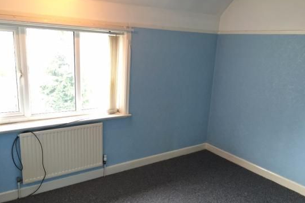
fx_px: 263
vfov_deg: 42.3
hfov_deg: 60.3
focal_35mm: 31
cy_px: 112
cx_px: 155
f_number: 2.2
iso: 100
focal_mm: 4.15
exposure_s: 1/33
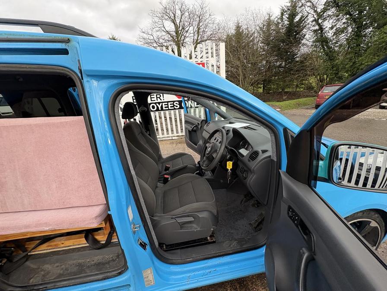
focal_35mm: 14
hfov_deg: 102.1
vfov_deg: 85.7
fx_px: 157
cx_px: 194
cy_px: 146
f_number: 2.2
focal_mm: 2.22
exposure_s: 1/163
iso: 64
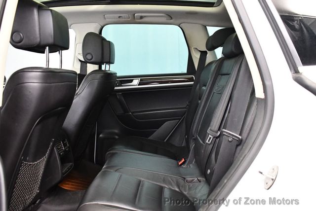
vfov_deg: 36.9
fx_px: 316
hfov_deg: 53.1
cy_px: 106
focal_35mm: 36
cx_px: 158
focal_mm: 18
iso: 4500
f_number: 3.5
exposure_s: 1/60
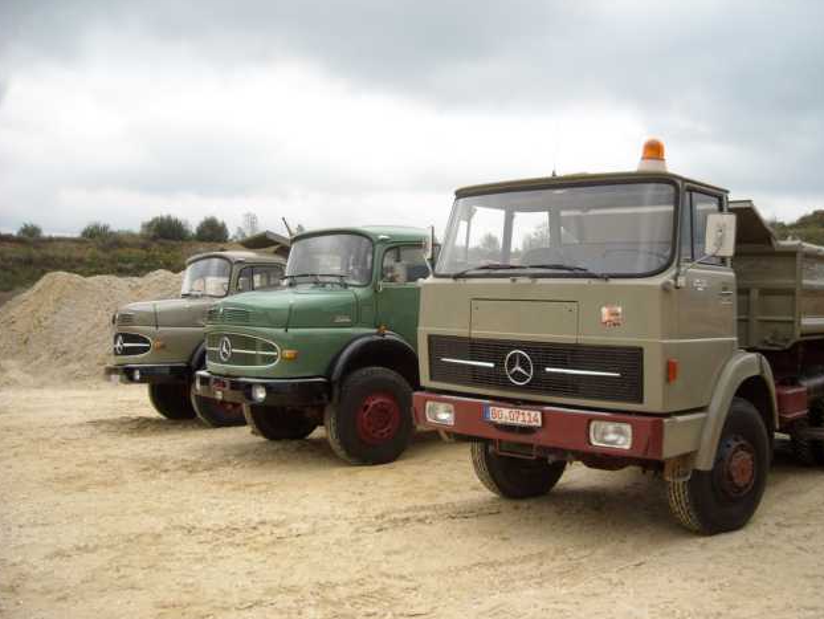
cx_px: 415
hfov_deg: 51.3
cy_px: 311
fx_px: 857
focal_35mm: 36
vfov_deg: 39.7
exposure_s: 1/296
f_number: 2.8
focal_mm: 5.7
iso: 64
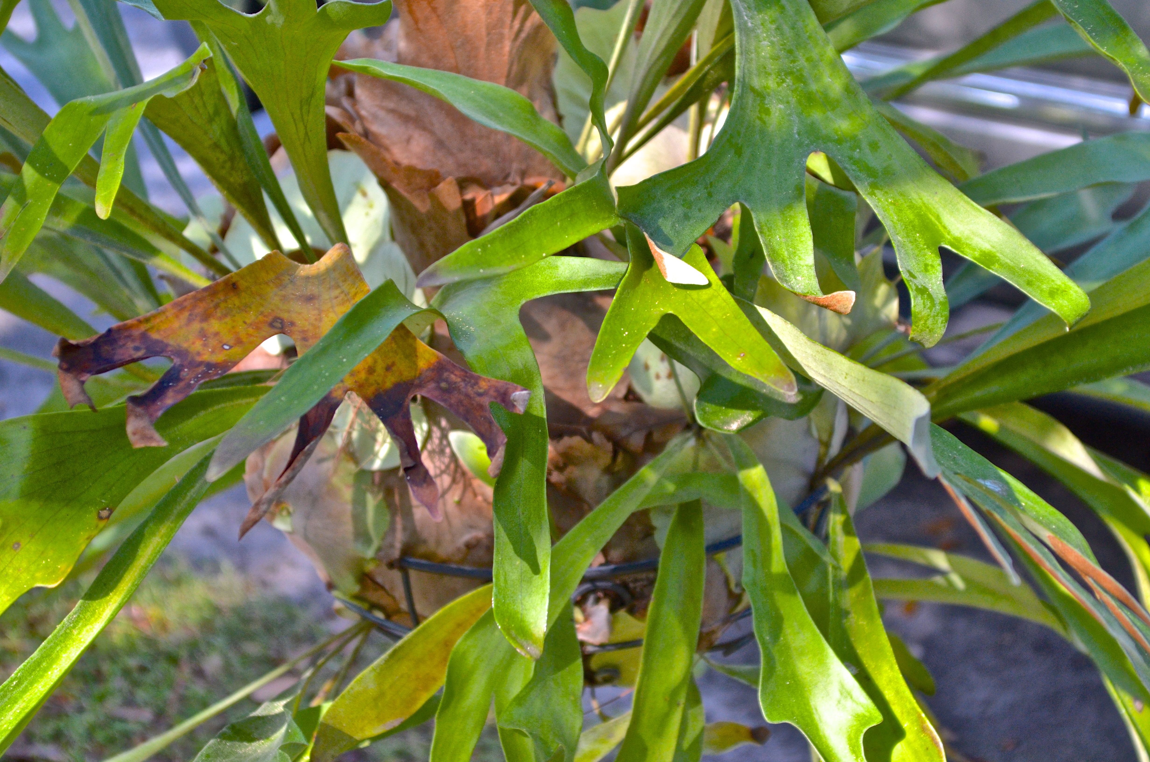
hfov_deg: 27.0
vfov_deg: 18.1
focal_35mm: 75
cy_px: 381
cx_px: 575
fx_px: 2391
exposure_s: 1/400
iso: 800
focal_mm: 50
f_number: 3.8
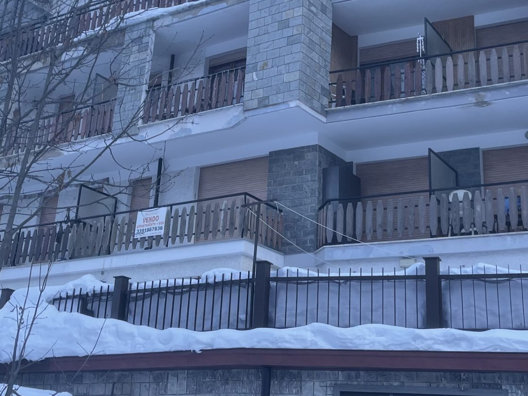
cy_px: 86
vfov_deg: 25.3
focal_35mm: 57
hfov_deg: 33.8
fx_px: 869
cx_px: 235
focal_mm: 5.1
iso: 32
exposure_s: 1/336
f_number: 1.6
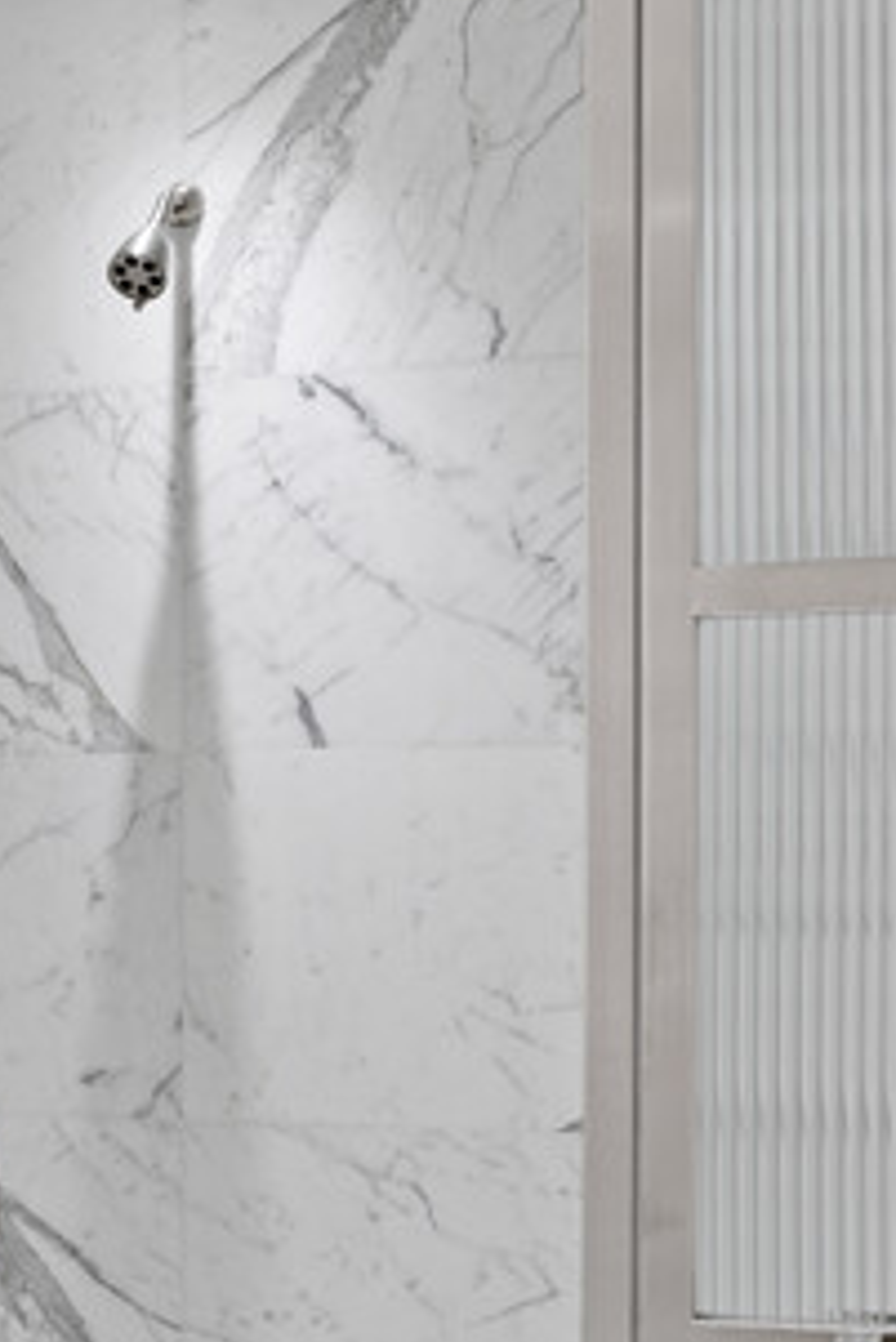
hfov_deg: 17.8
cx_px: -181
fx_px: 2722
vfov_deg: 27.4
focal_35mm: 73
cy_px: 967
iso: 100
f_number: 8
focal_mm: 22
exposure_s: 1/1.67
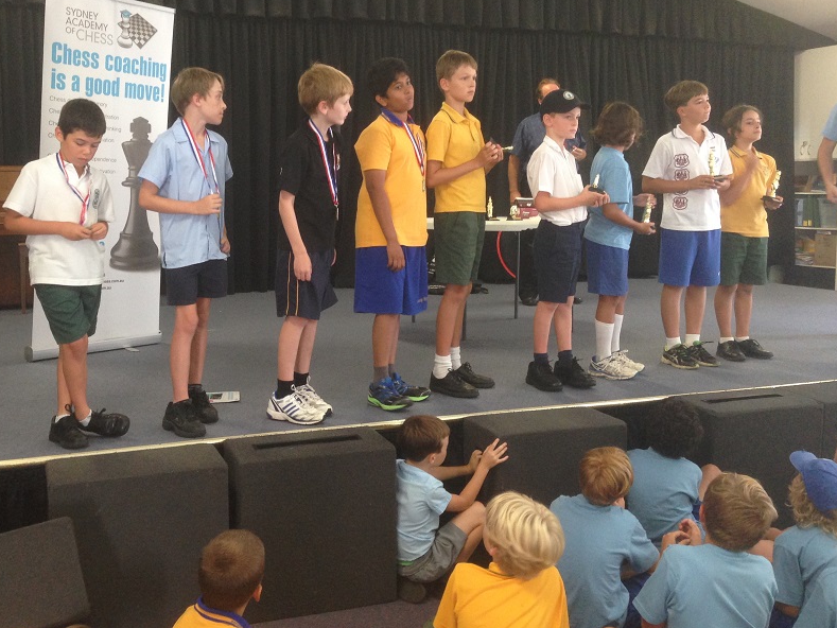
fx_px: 992
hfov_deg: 45.5
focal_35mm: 41
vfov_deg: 35.0
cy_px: 249
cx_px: 328
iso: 125
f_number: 2.4
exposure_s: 1/20
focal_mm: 4.12
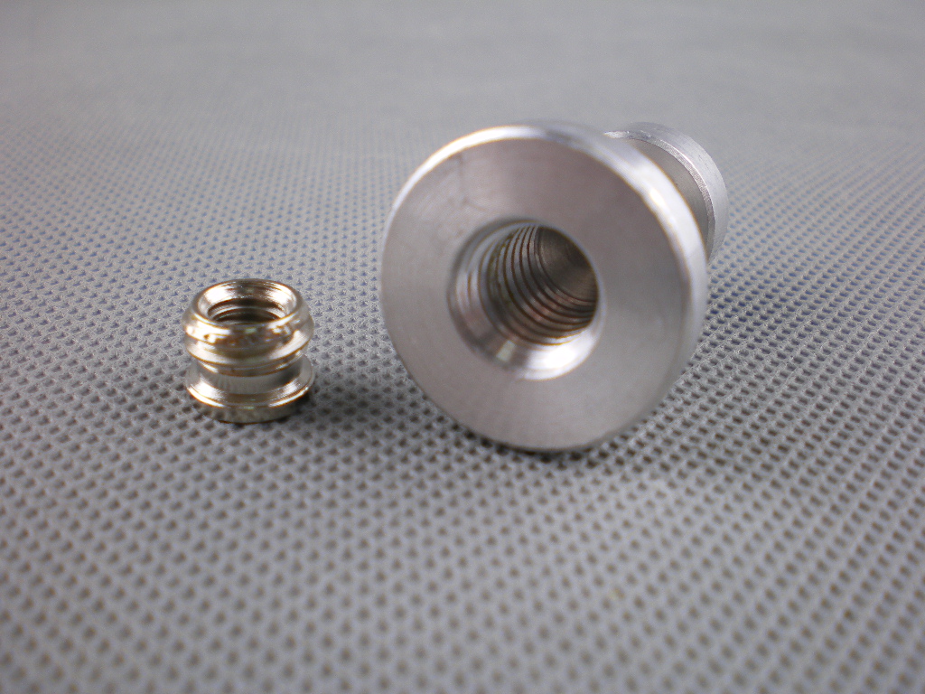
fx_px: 1015
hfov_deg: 49.0
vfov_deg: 37.7
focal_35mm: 38
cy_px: 347
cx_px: 462
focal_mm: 6.3
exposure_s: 1/40
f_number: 3.1
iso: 64
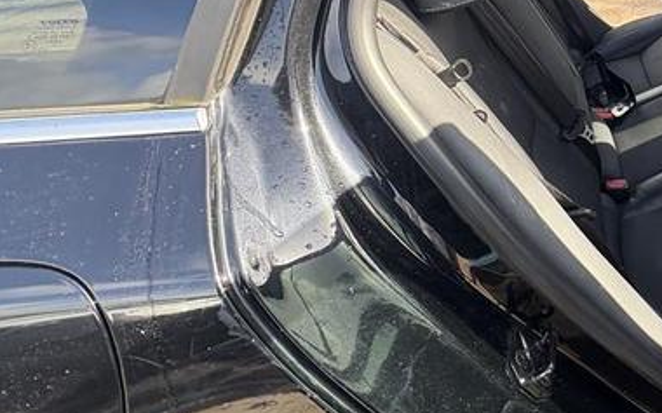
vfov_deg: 34.1
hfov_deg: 44.2
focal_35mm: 35
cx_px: 707
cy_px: 35
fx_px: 631
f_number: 2.2
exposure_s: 1/136
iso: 80
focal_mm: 2.22
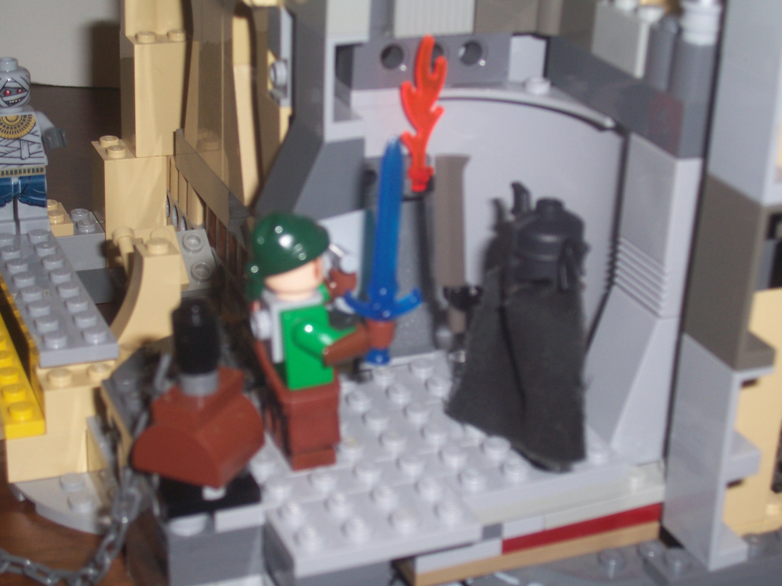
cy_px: 293
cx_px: 391
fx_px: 1491
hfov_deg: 29.4
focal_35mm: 66
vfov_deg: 22.3
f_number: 4
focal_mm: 10.8
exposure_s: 1/90
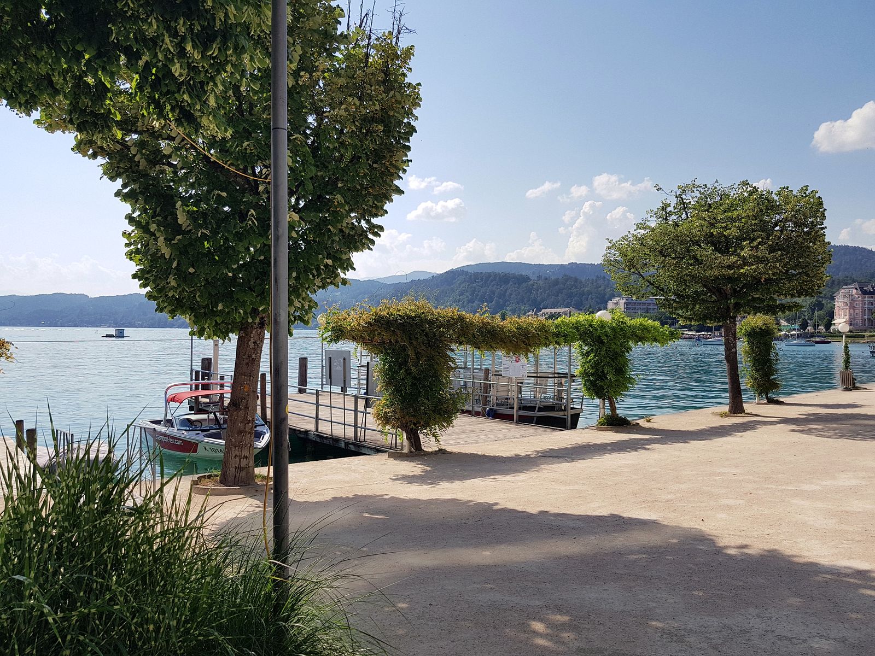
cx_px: 438
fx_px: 657
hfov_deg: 67.3
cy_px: 328
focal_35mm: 26
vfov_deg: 53.1
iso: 50
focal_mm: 4.2
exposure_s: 1/3496
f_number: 1.7
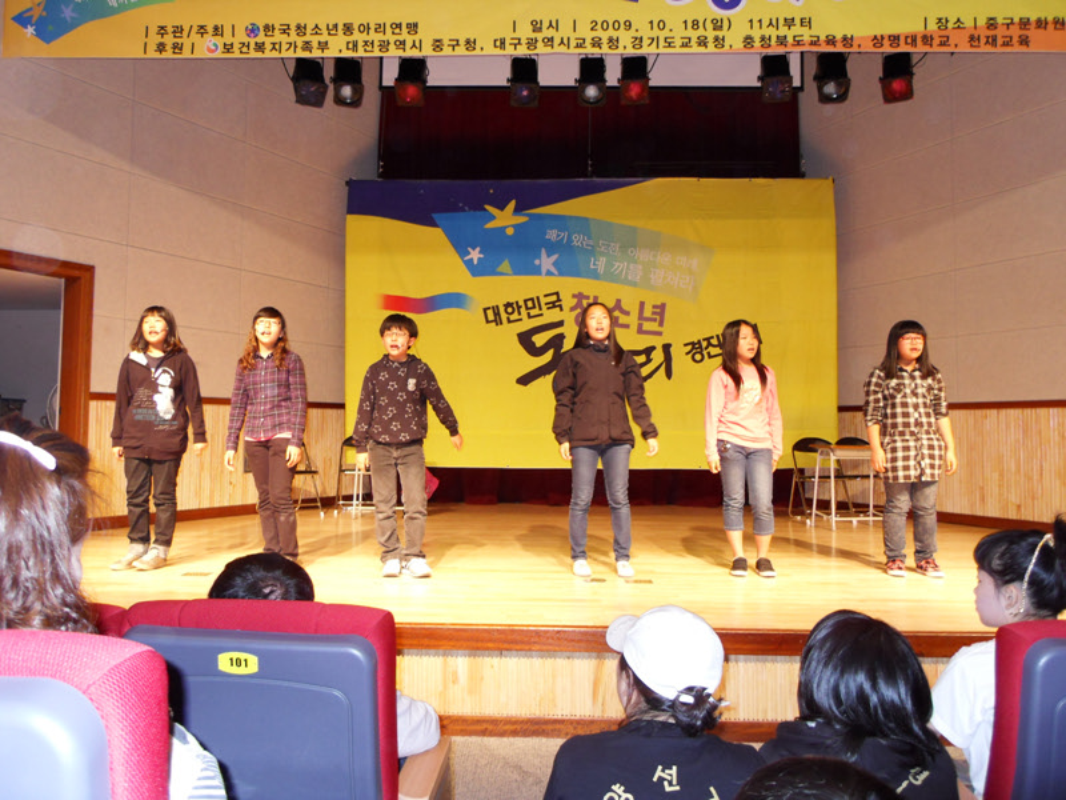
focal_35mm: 28
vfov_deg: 49.7
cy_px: 400
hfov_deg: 63.4
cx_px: 533
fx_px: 862
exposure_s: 1/45
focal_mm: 6
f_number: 2.8
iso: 200
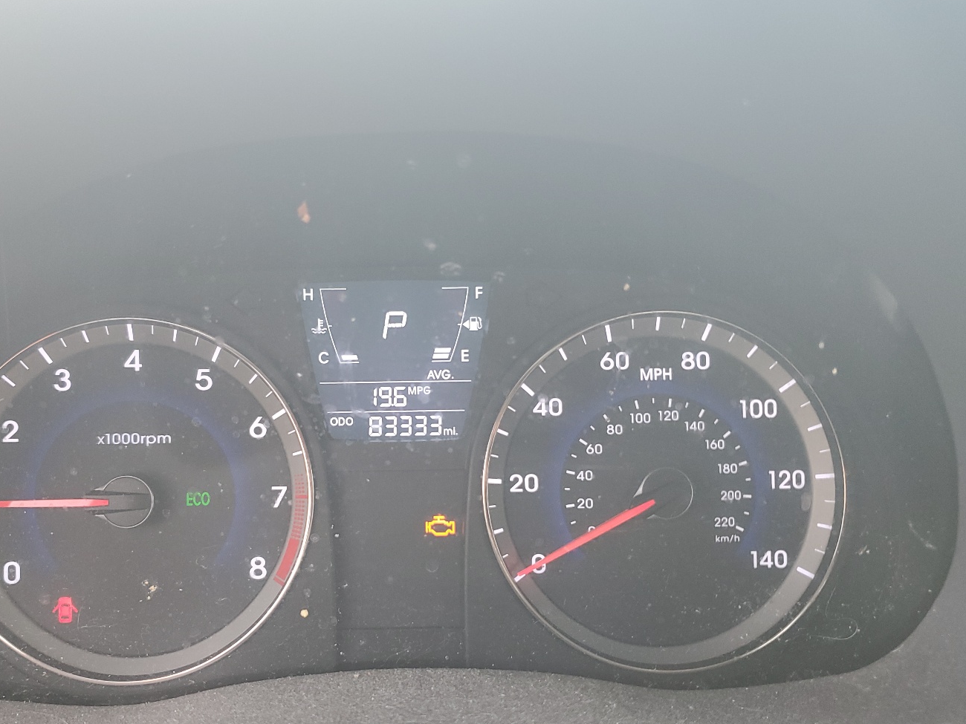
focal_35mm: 32
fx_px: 893
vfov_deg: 44.0
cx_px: 381
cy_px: 420
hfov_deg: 56.3
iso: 63
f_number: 1.5
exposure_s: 1/60.2
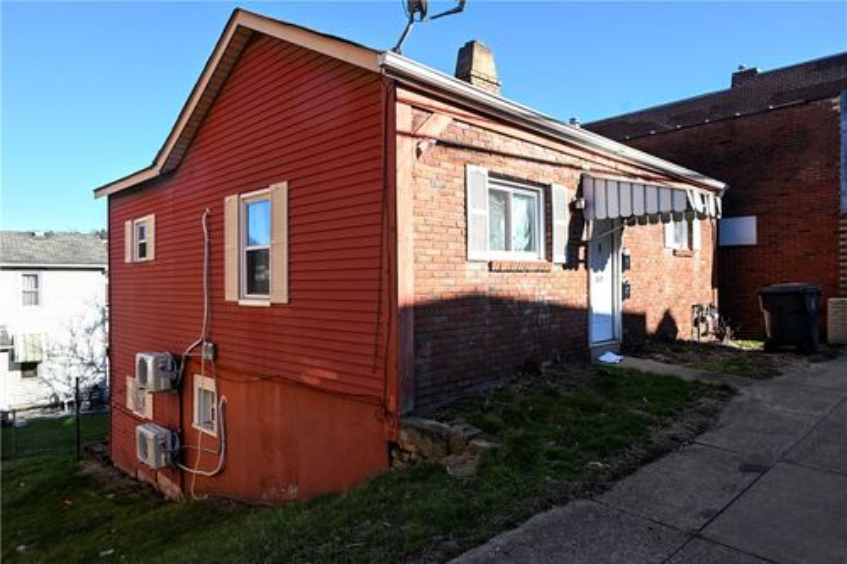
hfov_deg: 75.5
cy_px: 282
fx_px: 547
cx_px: 424
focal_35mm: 23
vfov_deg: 54.6
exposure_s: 1/125
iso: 125
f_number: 8
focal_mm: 15.5
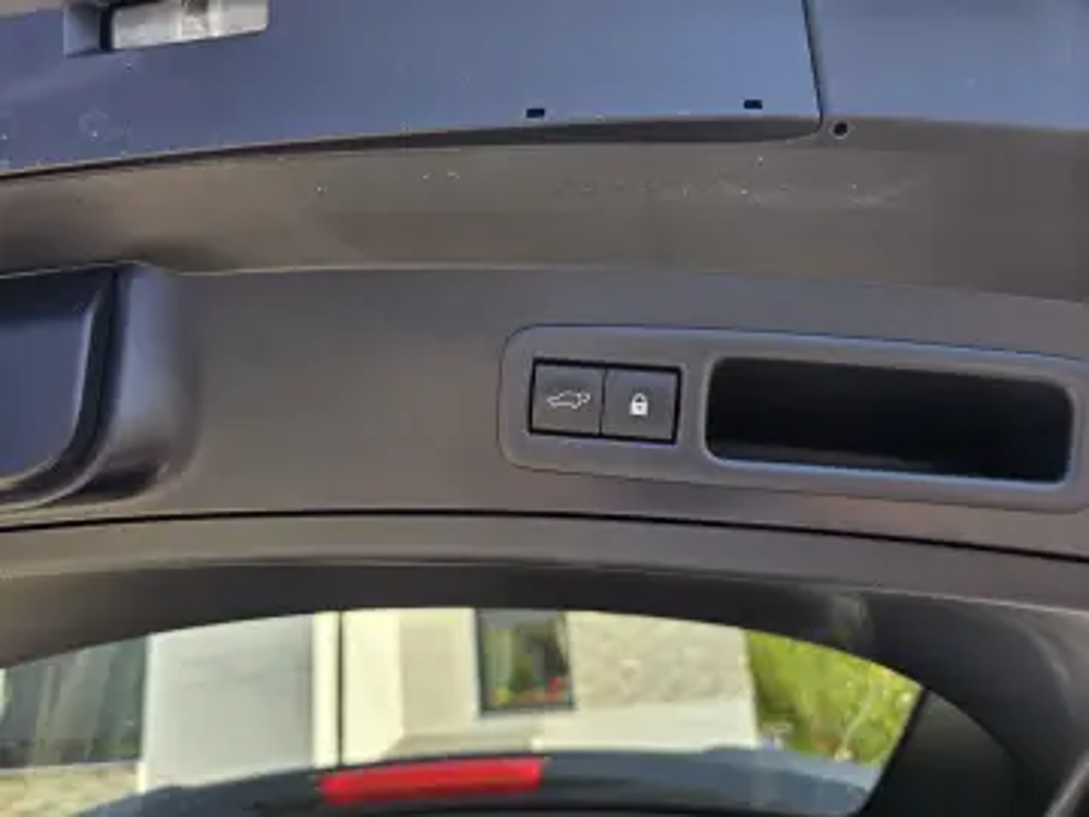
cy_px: 408
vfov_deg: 58.9
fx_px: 724
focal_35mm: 23
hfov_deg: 73.9
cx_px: 544
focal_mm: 6.3
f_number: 1.7
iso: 10
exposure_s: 1/100
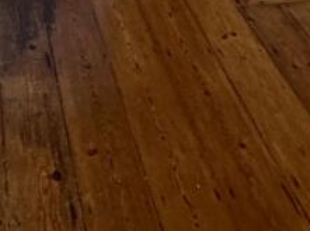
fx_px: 581
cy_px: -284
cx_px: 45
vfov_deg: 15.5
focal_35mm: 65
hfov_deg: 28.9
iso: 320
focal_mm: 2.22
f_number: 2.2
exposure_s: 1/87
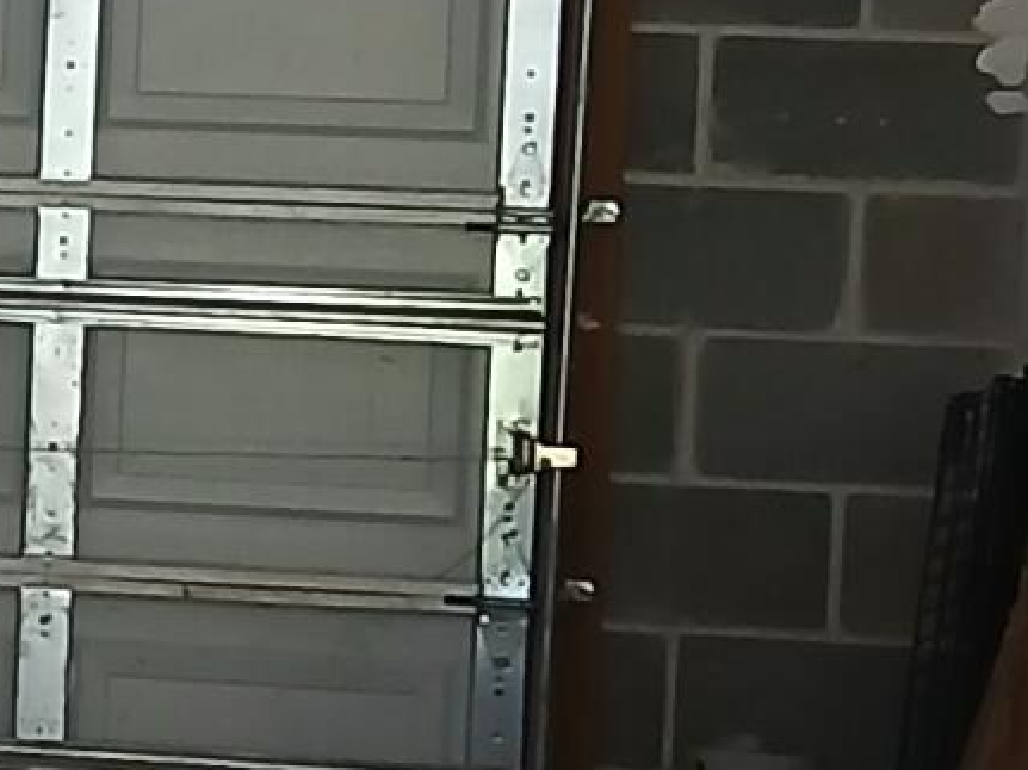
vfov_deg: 8.2
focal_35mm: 181
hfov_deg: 10.0
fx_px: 5374
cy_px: 176
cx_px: -1114
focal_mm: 3.98
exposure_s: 1/40
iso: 200
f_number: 1.8
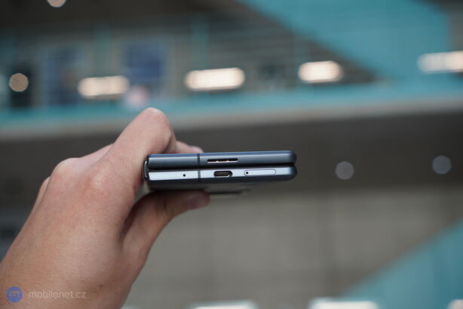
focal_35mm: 52
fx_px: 669
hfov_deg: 38.2
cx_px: 232
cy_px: 154
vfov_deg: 26.0
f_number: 5.6
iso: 1600
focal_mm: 52
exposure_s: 1/160
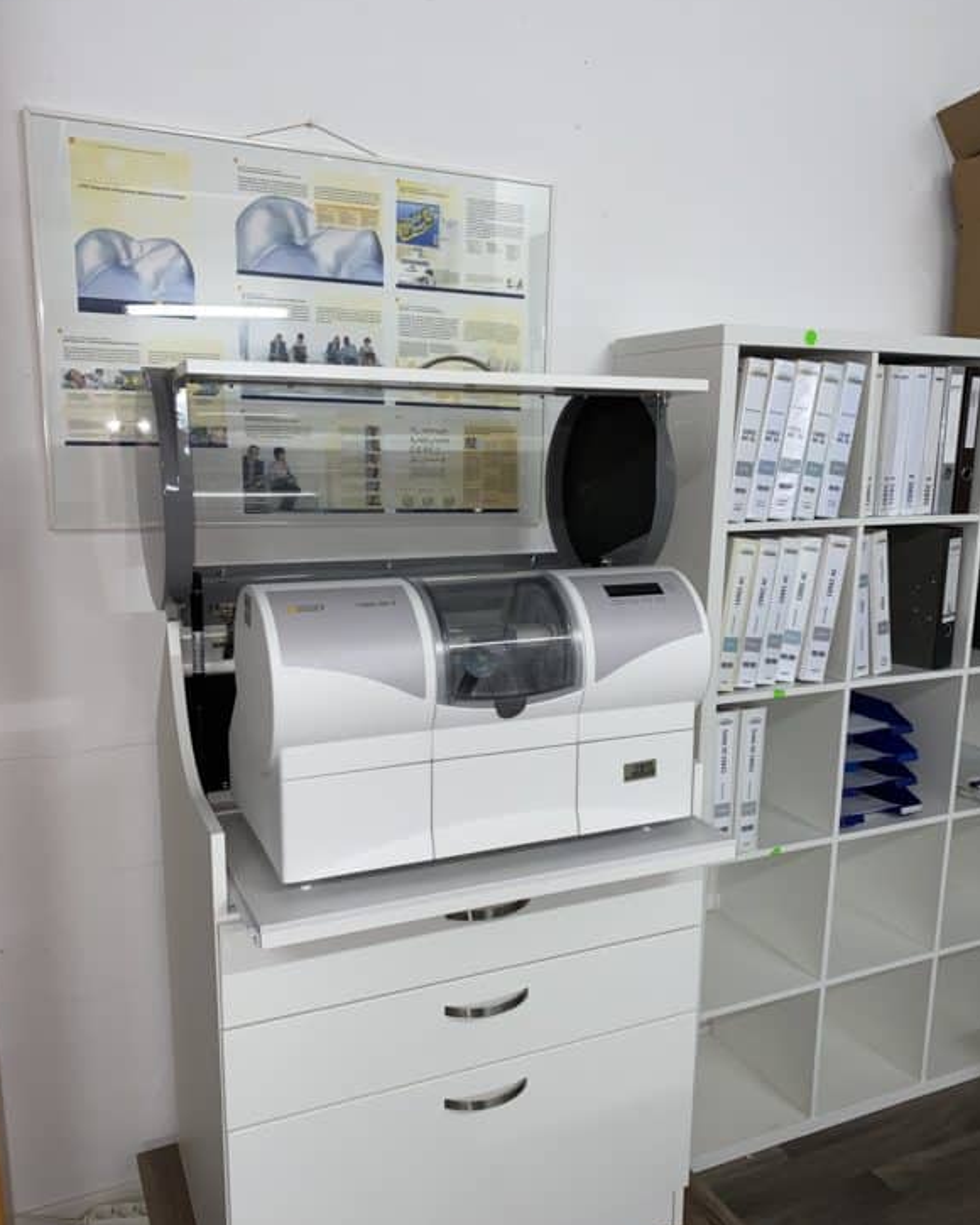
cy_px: 651
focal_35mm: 28
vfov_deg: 62.2
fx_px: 1015
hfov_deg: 51.5
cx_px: 497
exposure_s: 1/25
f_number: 1.8
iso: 64
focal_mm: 4.25
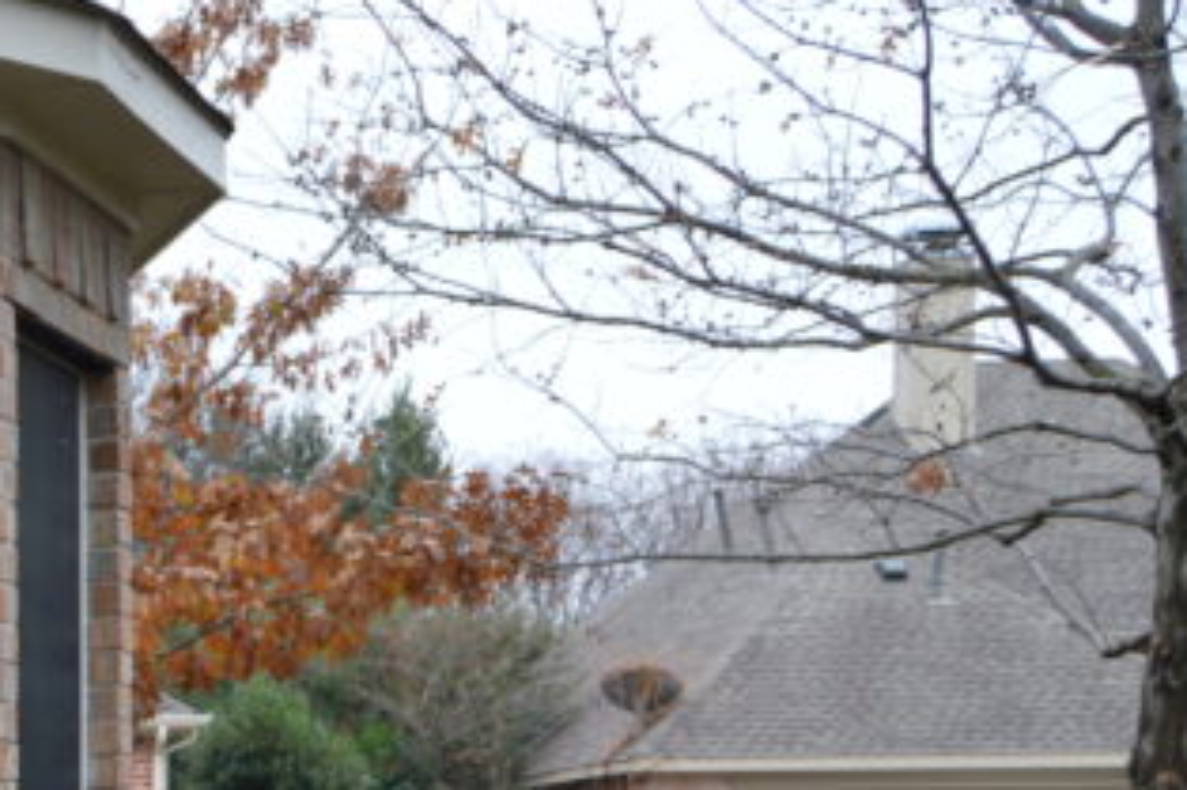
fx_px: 2834
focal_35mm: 86
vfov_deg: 14.9
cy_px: 1121
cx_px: -628
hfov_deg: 20.1
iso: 200
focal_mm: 18
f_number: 5.6
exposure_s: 1/125
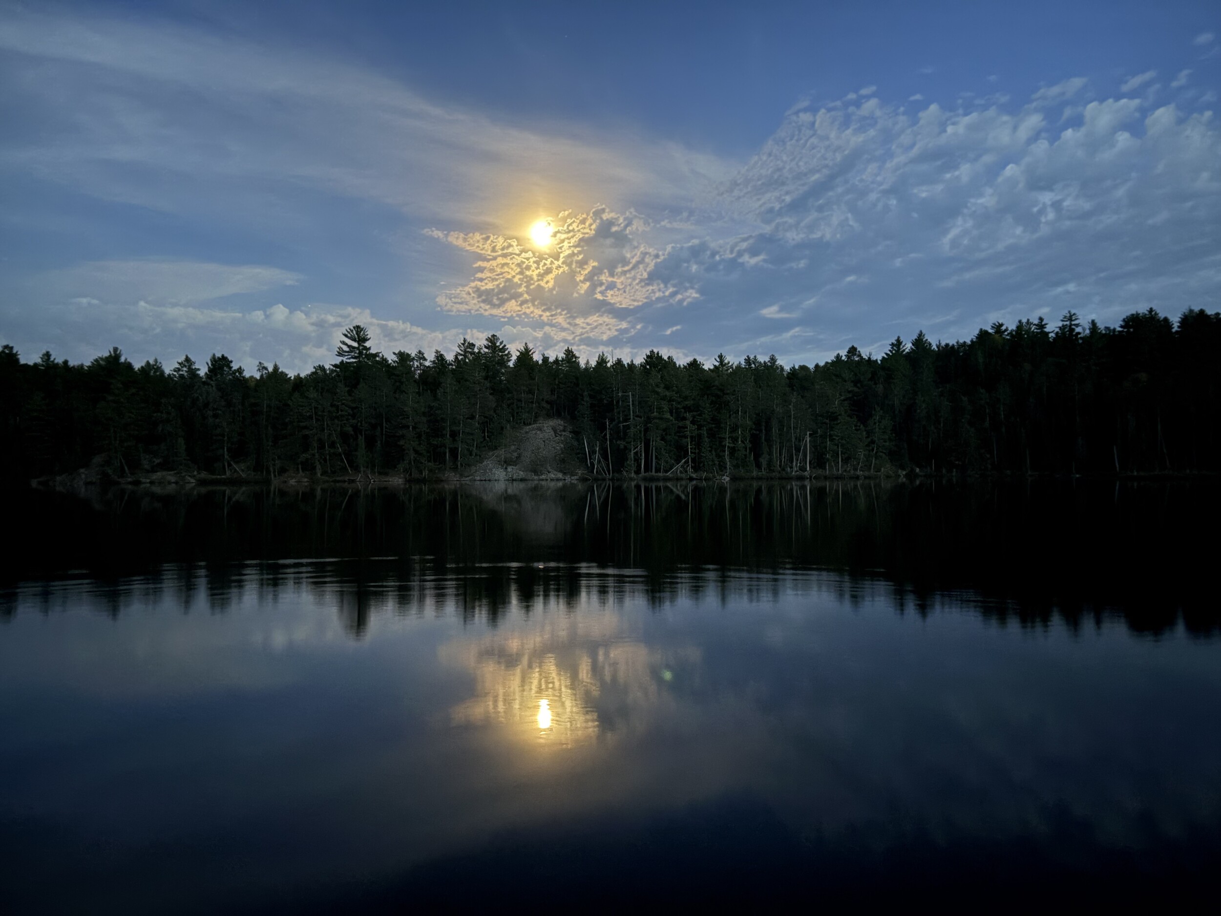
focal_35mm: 26
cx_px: 610
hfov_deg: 67.3
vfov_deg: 53.1
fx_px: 917
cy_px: 458
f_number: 1.6
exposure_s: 1/2
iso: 1250
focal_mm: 5.96
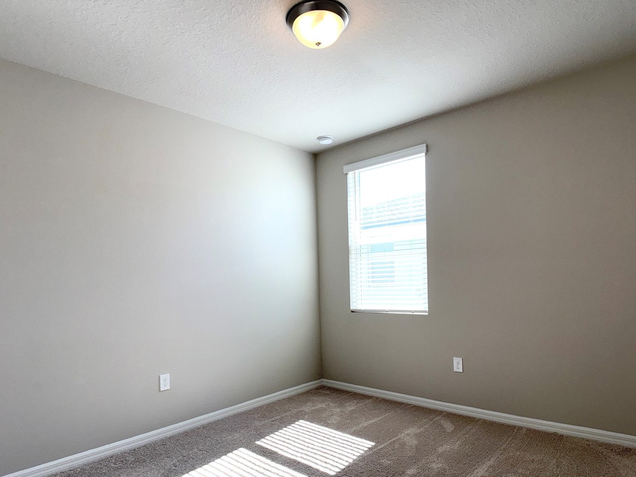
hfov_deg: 60.0
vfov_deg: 46.4
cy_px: 294
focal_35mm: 30
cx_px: 309
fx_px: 551
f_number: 1.78
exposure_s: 1/514
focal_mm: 6.76
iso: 64
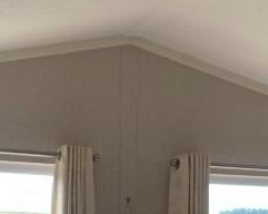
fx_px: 855
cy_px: 398
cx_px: 129
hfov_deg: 17.8
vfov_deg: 12.8
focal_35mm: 108
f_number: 1.8
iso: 40
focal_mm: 4.25
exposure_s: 1/121
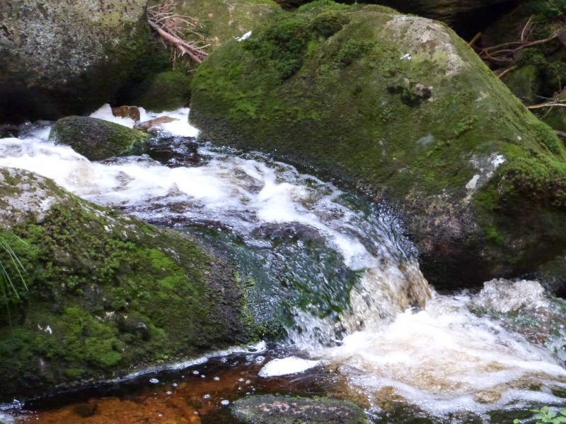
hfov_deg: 22.8
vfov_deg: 17.2
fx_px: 1406
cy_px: 212
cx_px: 283
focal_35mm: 86
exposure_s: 1/250
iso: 1600
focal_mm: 15.5
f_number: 3.4
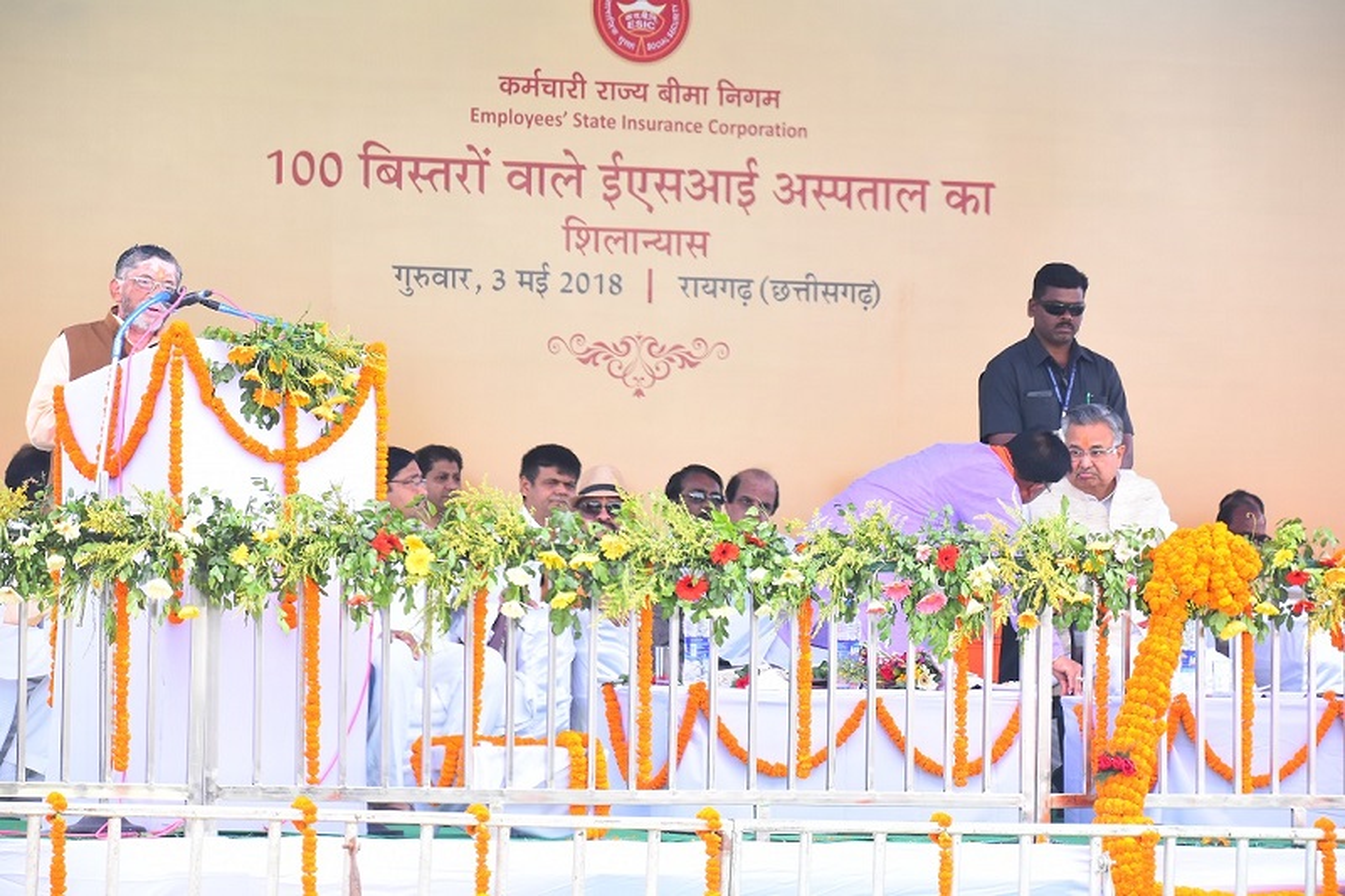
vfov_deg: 8.3
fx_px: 6163
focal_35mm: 165
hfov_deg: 12.5
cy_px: 448
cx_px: 672
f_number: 5.6
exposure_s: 1/500
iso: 1000
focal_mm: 110
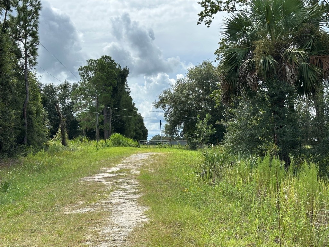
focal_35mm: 48
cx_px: 164
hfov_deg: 39.7
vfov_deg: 30.3
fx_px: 456
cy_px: 124
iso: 64
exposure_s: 1/3257
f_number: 1.78
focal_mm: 6.86
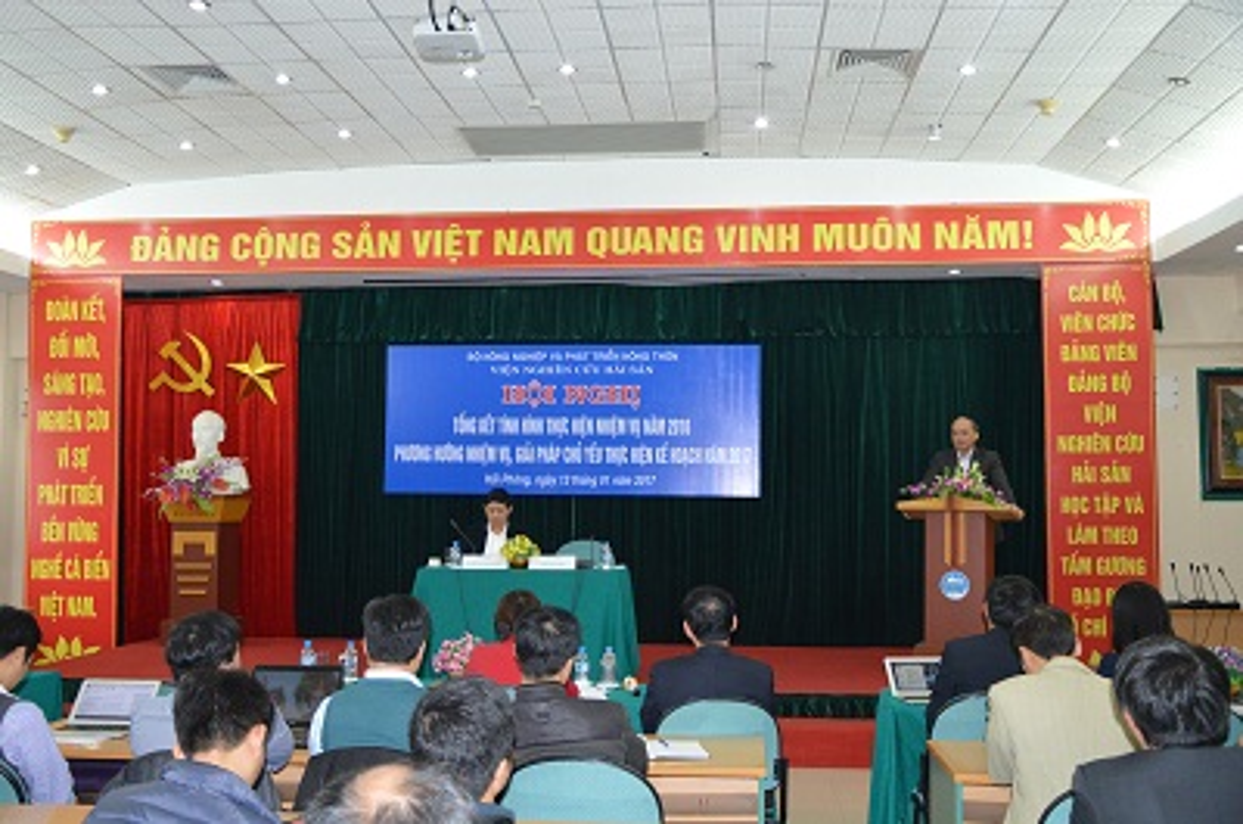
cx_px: 622
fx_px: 1241
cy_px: 412
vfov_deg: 36.7
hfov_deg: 53.2
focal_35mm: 36
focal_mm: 24
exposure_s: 1/60
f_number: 3.8
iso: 1100
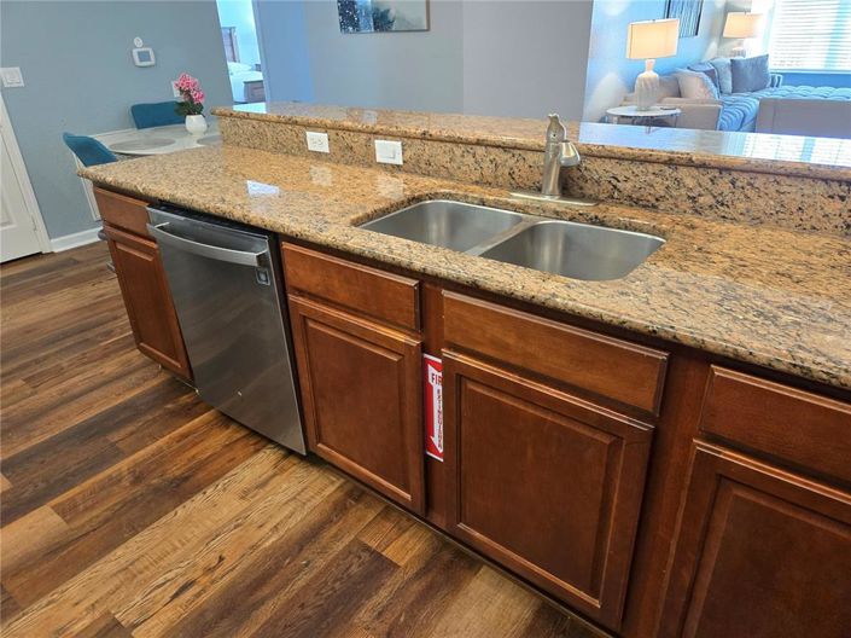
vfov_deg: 58.8
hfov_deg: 74.0
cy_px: 319
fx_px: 565
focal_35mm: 23
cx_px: 426
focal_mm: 5.4
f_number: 1.8
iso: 500
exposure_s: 1/120
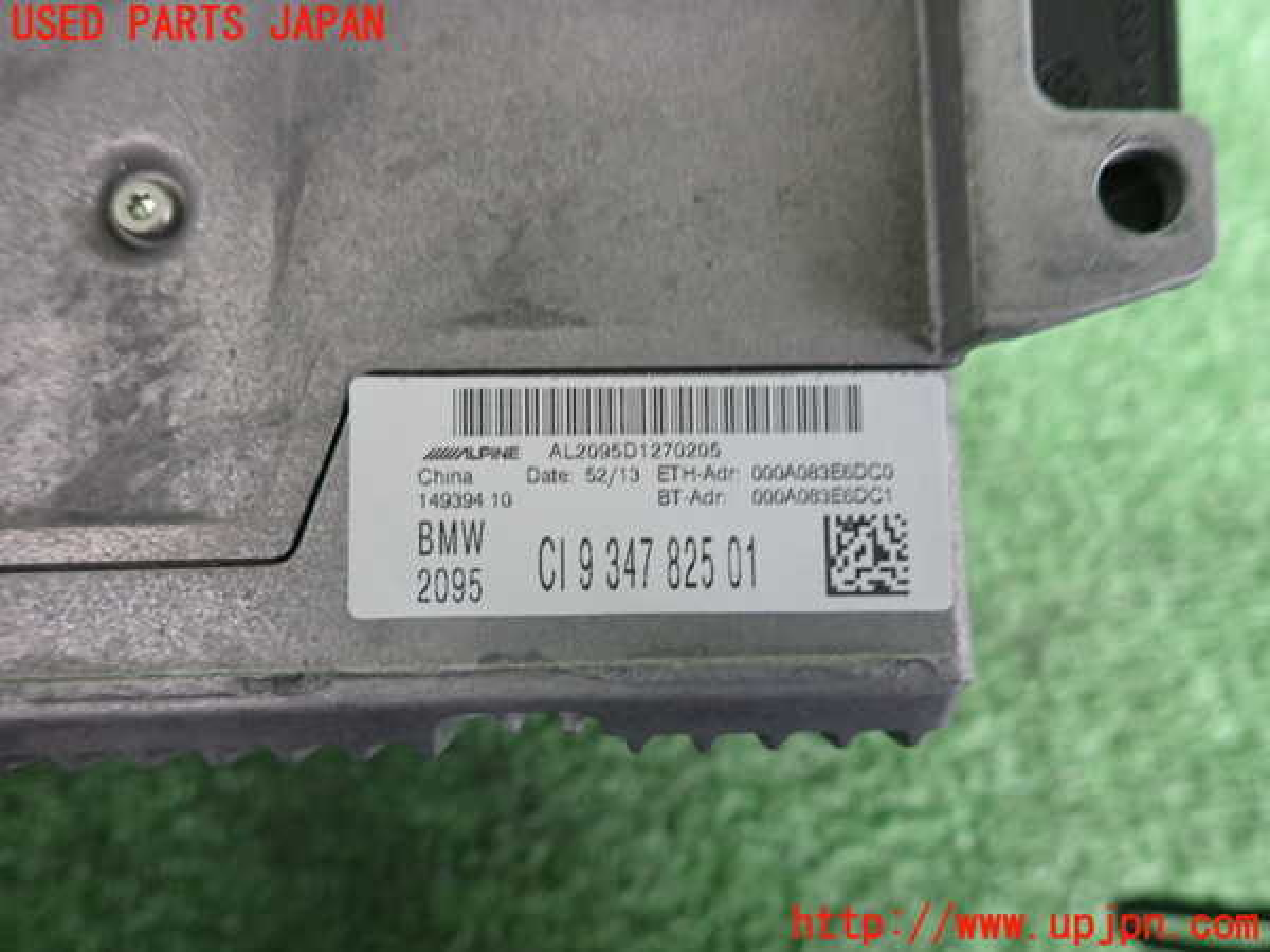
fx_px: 917
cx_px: 635
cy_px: 476
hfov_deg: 69.4
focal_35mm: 25
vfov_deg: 54.9
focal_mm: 4.5
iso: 250
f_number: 2
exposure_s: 1/30
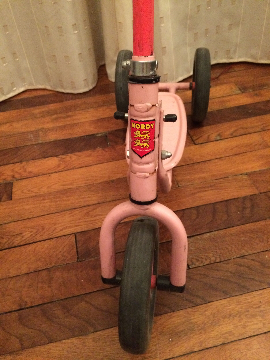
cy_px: 180
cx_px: 135
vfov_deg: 61.7
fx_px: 302
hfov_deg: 48.2
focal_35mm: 29
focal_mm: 4.15
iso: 500
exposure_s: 1/17
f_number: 2.2
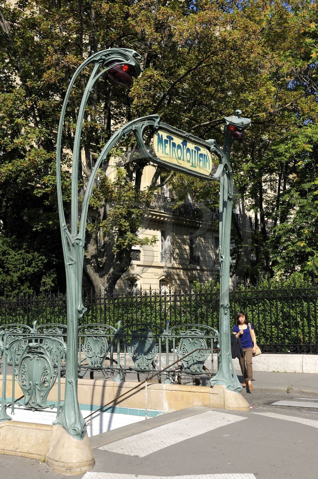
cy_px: 240
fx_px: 637
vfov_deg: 41.1
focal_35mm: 48
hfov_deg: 28.0
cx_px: 159
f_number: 11
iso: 200
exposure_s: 1/160
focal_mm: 48
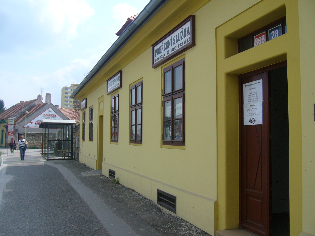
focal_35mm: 35
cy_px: 118
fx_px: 318
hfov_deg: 52.6
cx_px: 158
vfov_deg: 40.7
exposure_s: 1/320
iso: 64
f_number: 5.6
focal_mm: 5.8
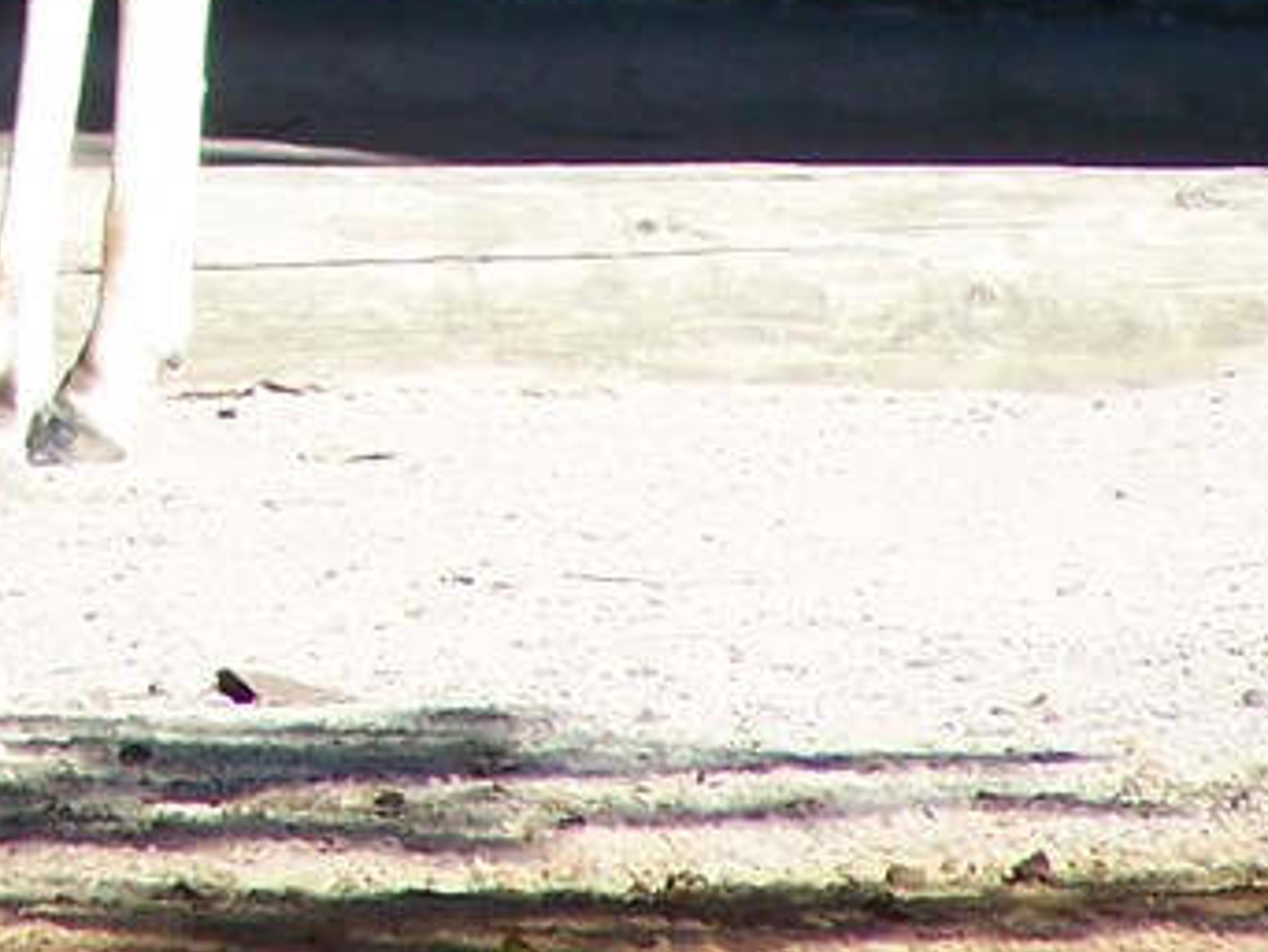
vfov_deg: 1.0
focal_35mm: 1422
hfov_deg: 1.4
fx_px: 52125
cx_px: -397
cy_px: -824
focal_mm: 63
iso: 80
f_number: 3.7
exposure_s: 1/640
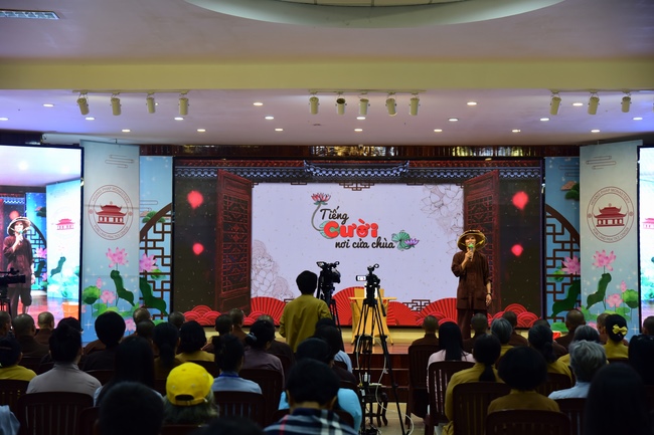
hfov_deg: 27.0
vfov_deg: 18.2
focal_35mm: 75
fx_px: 1362
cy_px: 218
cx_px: 327
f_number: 5.6
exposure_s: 1/40
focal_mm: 75
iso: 1250
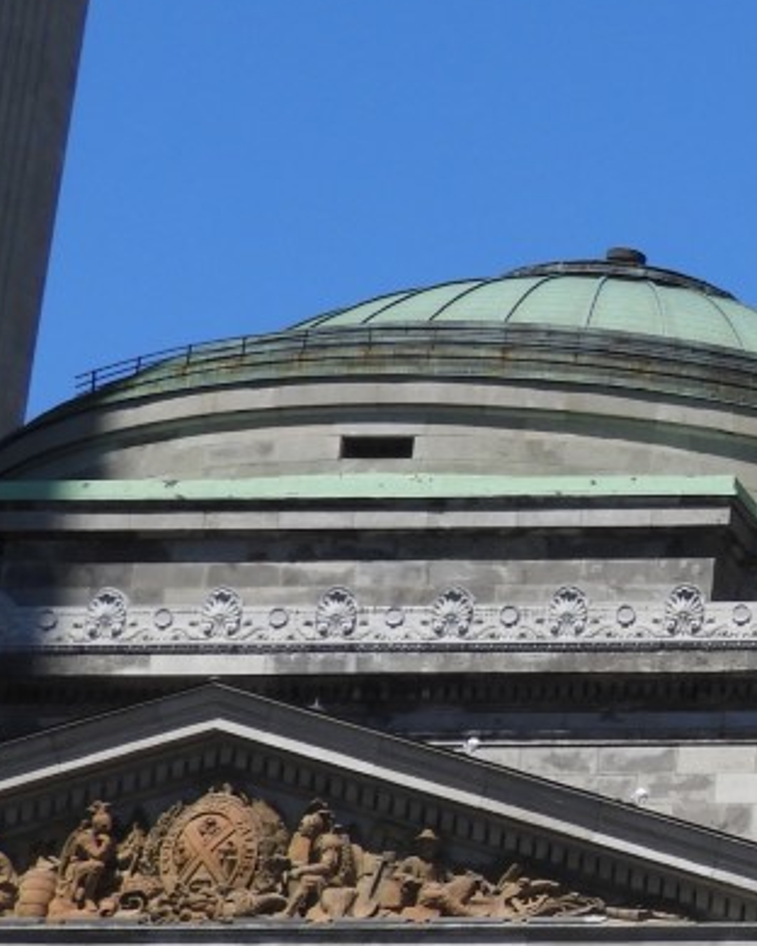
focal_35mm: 144
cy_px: 577
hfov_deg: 9.7
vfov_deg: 13.4
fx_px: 4033
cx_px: 1677
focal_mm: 7.2
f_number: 3.8
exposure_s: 1/1250
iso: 100
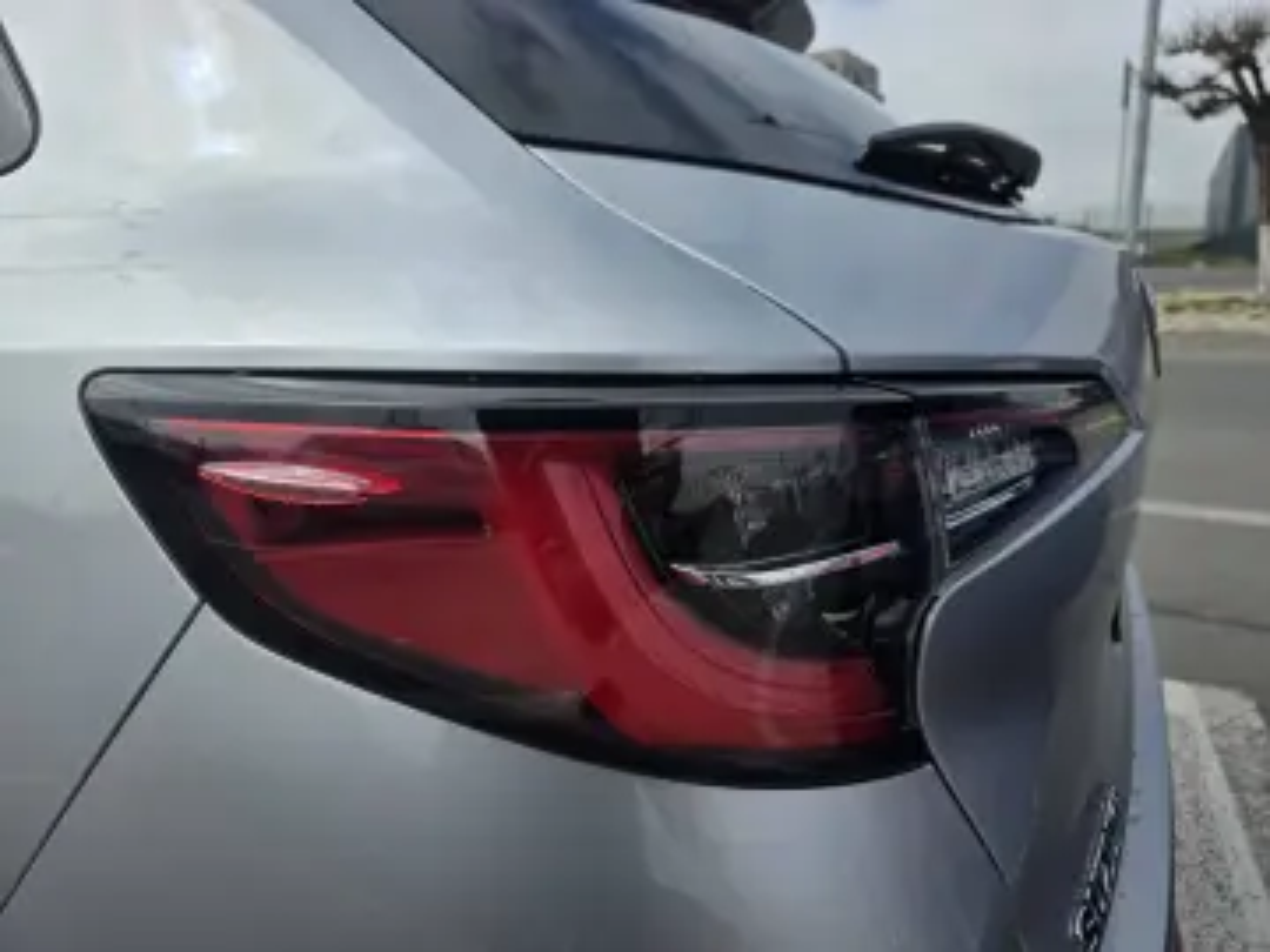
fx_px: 844
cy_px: 476
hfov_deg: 73.9
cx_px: 635
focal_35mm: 23
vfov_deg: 58.9
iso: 80
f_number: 1.7
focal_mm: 6.3
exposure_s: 1/6150
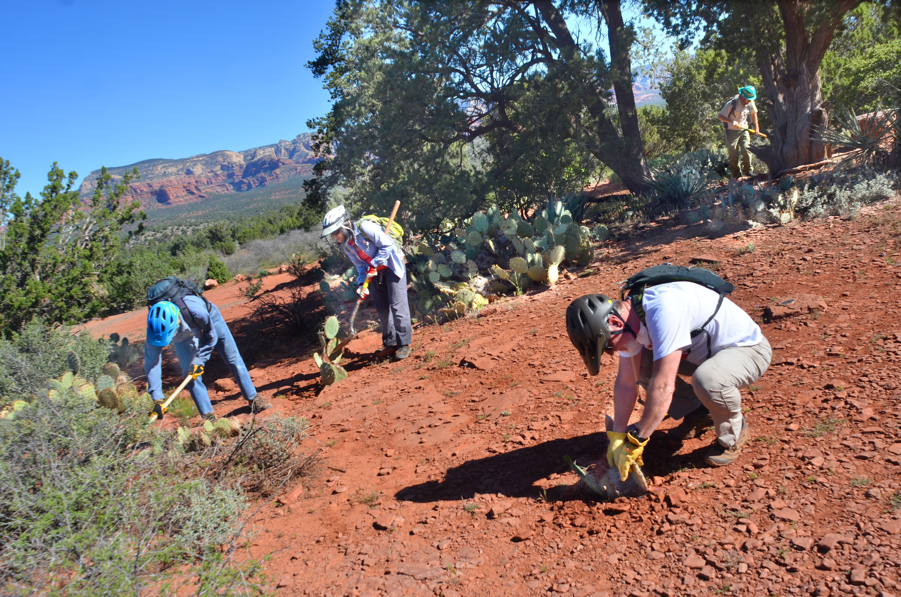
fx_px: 749
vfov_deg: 43.4
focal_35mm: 30
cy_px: 298
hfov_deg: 62.0
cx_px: 450
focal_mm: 20
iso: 100
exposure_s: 1/640
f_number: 5.6
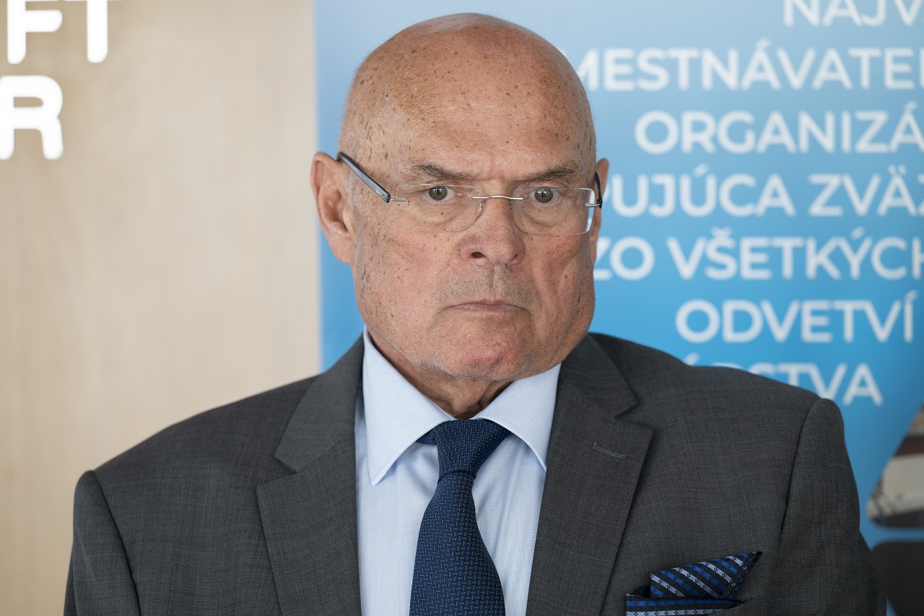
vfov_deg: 6.9
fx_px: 5132
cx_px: 462
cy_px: 308
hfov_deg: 10.3
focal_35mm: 200
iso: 400
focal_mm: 200
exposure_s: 1/320
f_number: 4
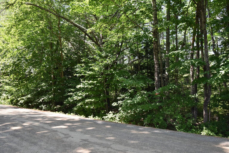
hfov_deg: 61.9
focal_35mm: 30
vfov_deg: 43.6
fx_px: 191
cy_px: 76
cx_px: 114
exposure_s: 1/160
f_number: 7.1
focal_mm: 20
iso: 400
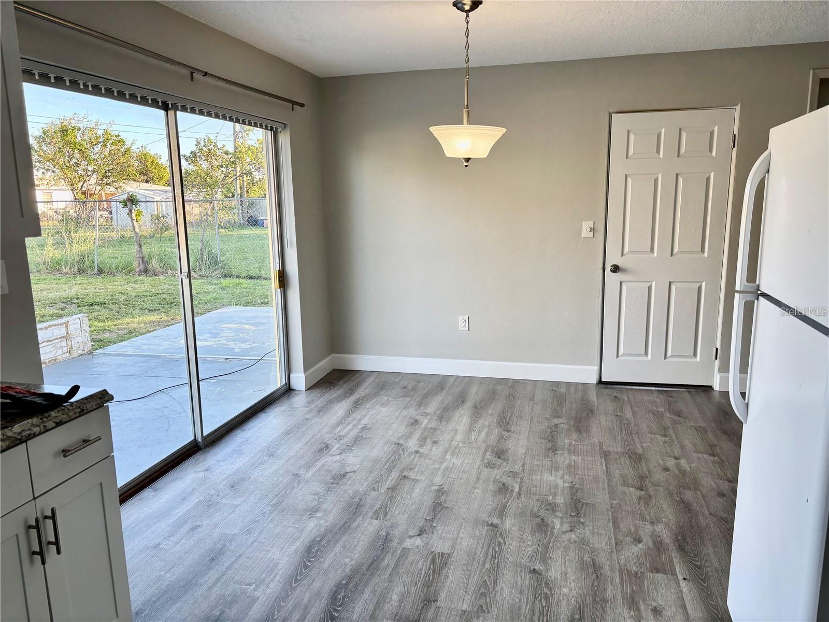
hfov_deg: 67.3
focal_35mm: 26
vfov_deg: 53.1
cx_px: 414
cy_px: 311
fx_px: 623
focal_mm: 5.96
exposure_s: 1/120
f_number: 1.6
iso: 40
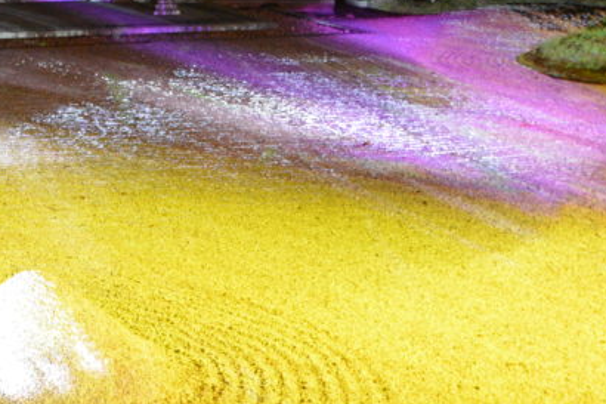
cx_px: 0
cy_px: -95
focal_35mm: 86
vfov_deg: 15.2
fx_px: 1451
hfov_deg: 22.7
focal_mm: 23
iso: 3200
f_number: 3.8
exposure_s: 1/2.5
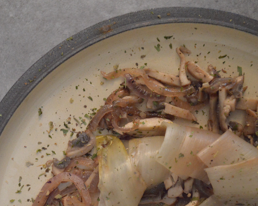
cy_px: 116
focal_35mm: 43
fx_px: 328
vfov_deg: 34.8
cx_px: 100
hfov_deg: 42.6
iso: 4500
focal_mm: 20
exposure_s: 1/30
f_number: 3.8
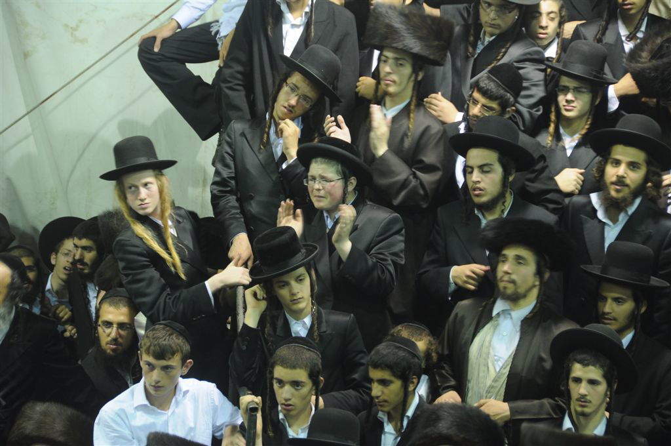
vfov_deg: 9.6
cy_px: 223
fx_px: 2653
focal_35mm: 142
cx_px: 336
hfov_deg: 14.4
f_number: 5.3
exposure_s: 1/25
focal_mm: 95
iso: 640
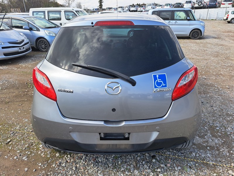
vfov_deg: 56.8
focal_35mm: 24
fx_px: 162
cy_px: 88
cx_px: 117
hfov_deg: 71.6
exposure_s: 1/626
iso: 50
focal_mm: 5.23
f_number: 1.8
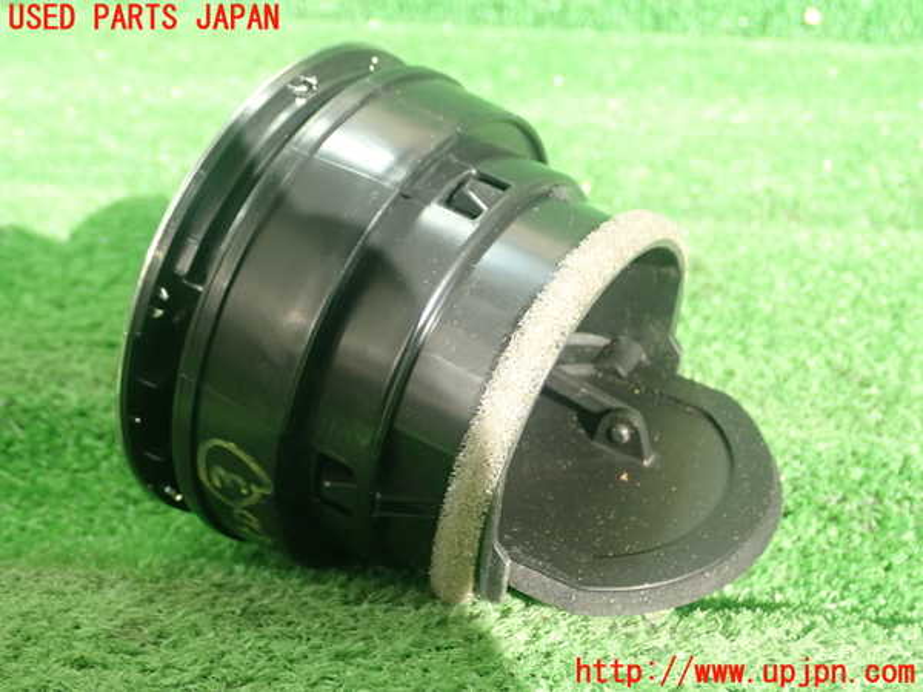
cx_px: 462
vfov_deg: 25.7
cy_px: 346
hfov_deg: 33.8
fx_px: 1520
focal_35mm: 57
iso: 250
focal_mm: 10.29
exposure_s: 1/50
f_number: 3.5
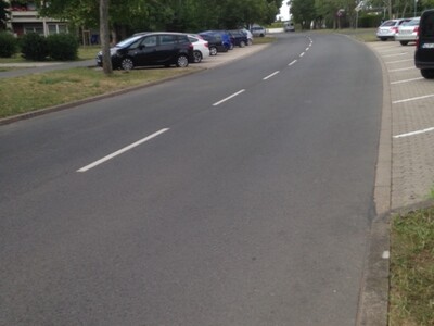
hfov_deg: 55.4
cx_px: 217
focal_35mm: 33
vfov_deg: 42.9
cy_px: 163
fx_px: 414
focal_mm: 4.12
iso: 50
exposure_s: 1/609
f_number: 2.4
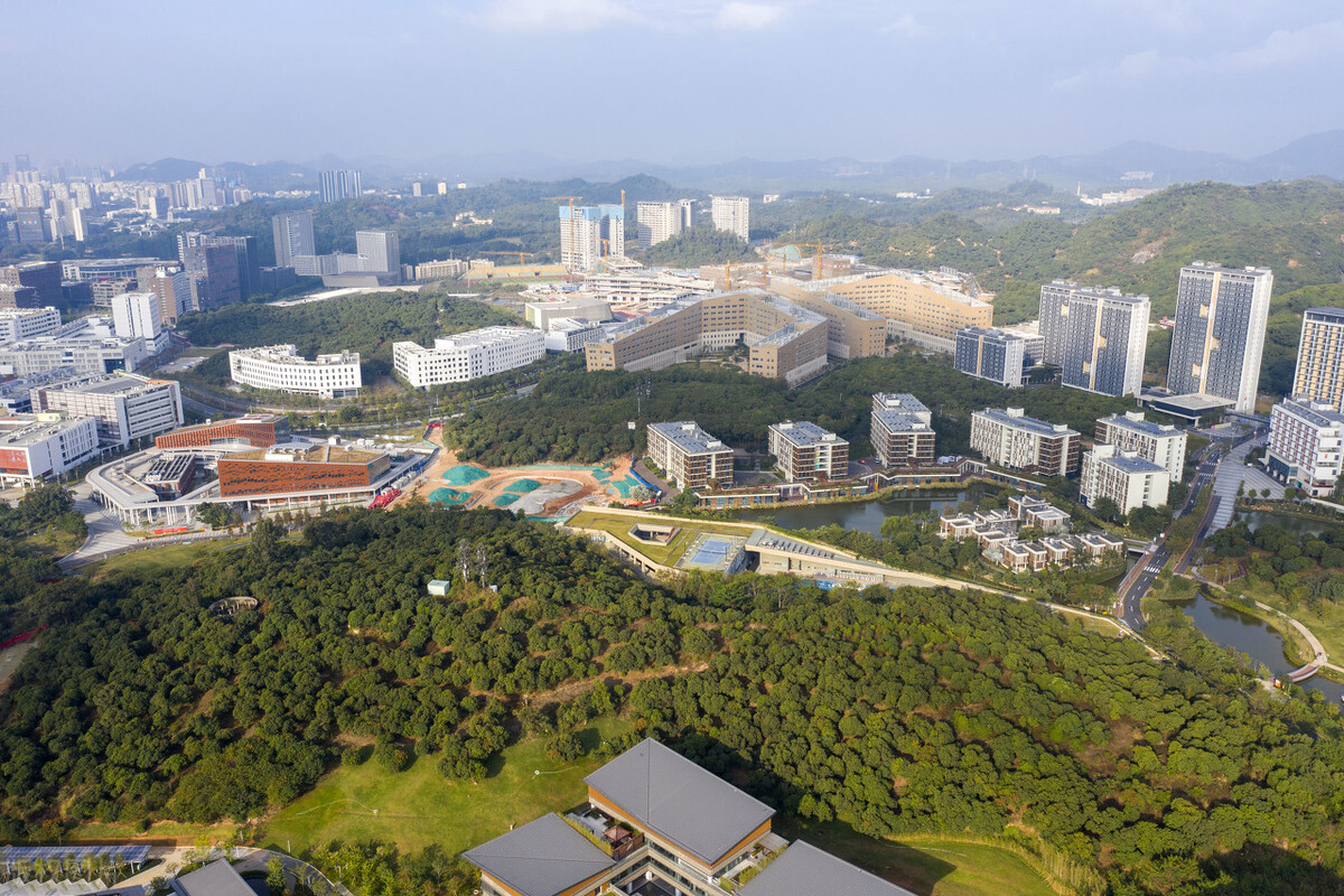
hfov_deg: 65.5
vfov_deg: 46.4
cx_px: 672
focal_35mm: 28
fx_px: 1045
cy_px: 448
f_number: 5
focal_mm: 10.26
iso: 100
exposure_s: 1/400
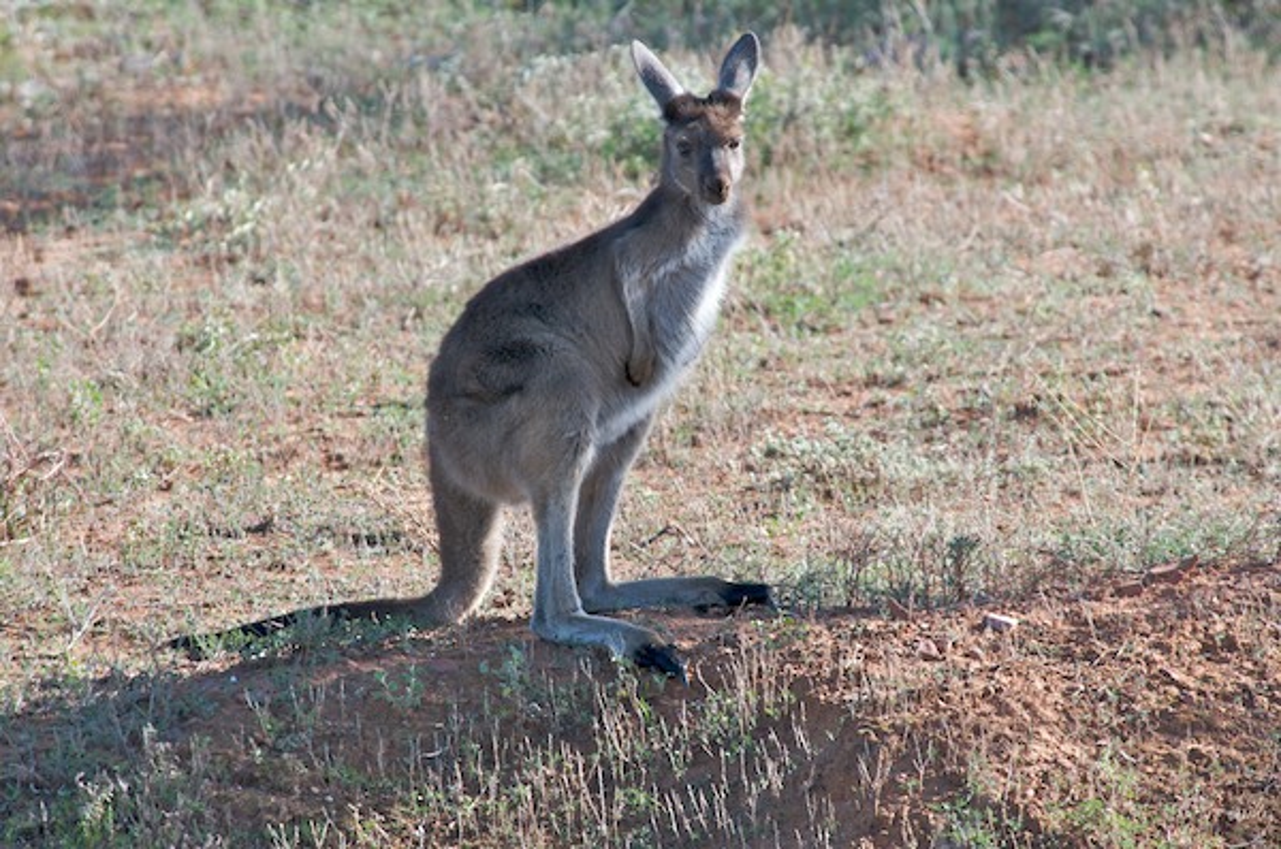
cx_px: 640
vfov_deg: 2.3
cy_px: 424
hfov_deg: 3.4
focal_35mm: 600
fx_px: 21316
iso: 320
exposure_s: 1/200
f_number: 7.1
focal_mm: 400
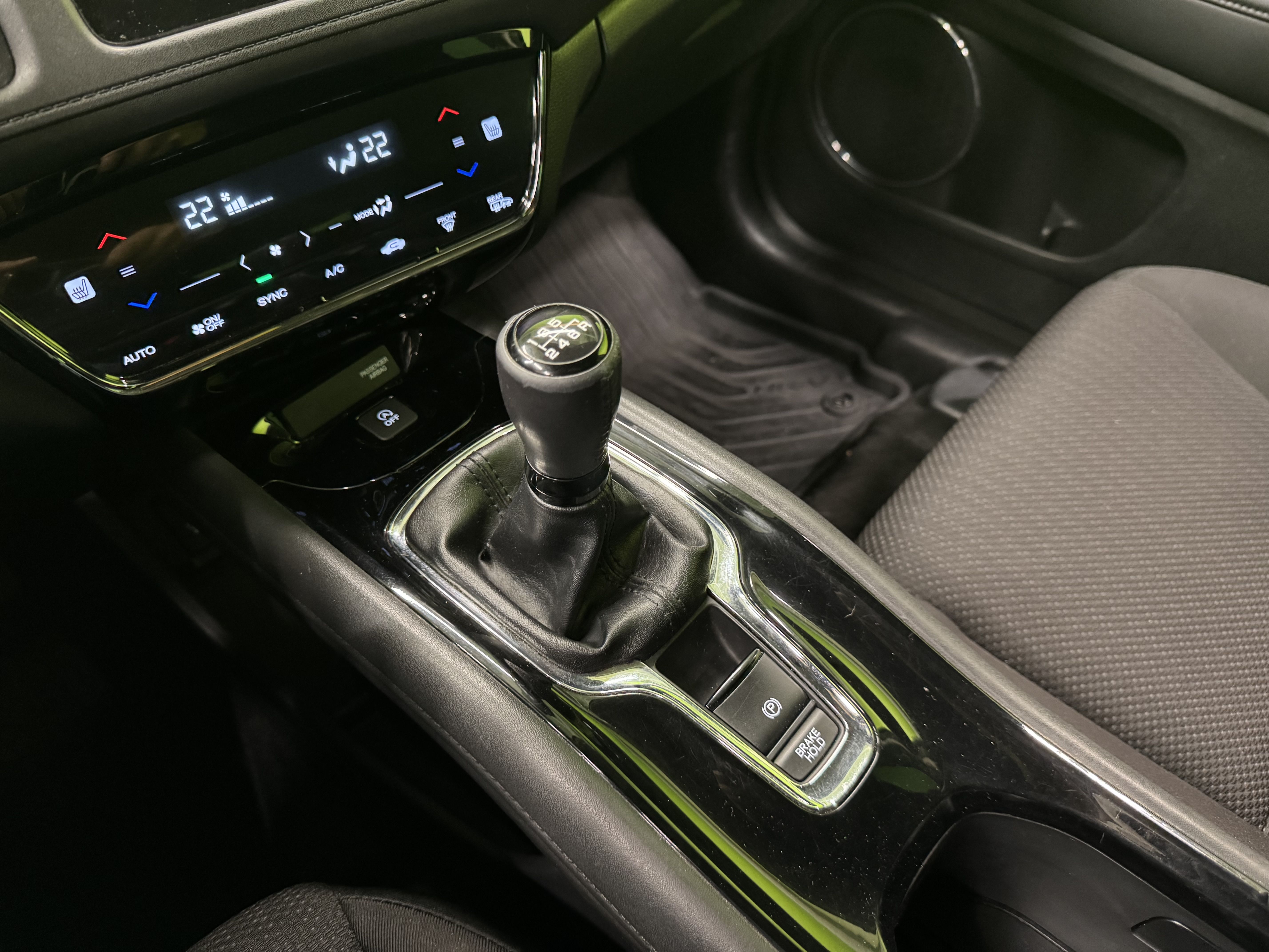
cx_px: 634
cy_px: 476
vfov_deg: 56.8
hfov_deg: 71.6
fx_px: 880
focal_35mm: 24
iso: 800
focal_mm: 6.76
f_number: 1.78
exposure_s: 1/33
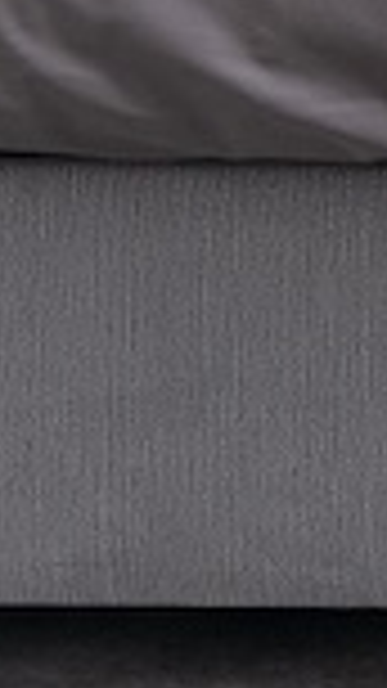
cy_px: -877
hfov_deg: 7.7
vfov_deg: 11.7
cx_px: -50
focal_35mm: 156
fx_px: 2847
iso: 400
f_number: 8
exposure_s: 1/125
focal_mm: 19
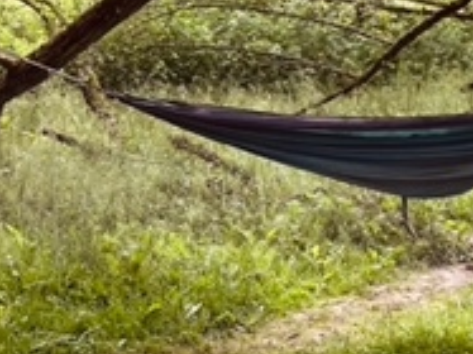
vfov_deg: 16.5
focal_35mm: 89
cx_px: 116
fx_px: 1215
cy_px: 81
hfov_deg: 21.8
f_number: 1.6
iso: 32
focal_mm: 4.2
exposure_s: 1/306
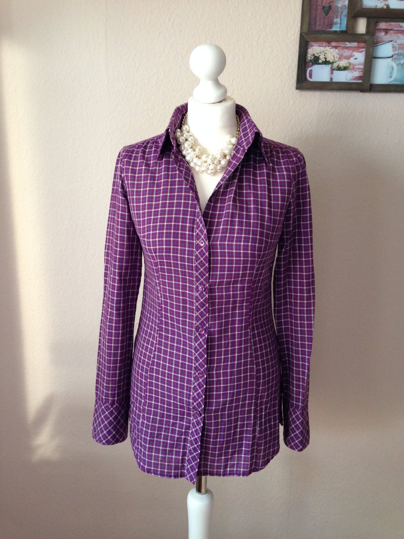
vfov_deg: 55.3
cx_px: 202
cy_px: 270
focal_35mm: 33
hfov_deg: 43.0
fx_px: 513
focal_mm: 4.12
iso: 160
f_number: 2.4
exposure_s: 1/20
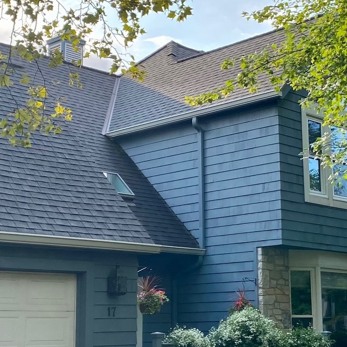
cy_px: 141
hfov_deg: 23.3
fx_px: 839
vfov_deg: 23.3
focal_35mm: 74
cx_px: 207
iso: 32
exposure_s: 1/905
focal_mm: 4.25
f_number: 1.8
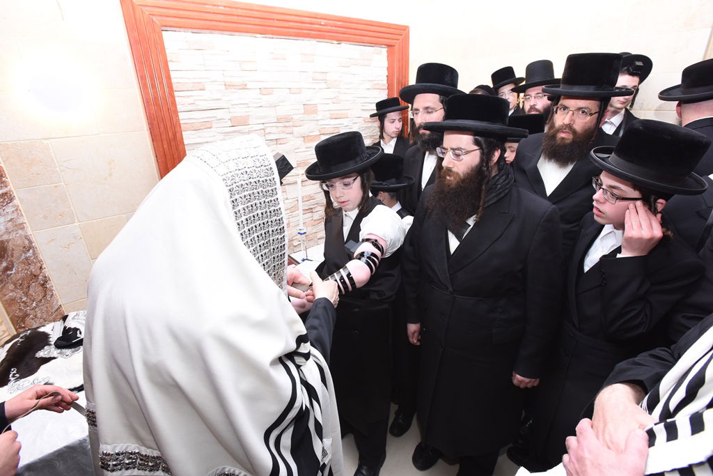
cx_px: 356
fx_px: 337
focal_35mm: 17
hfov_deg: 93.3
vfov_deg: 70.5
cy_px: 238
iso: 1250
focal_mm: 17
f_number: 7.1
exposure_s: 1/160
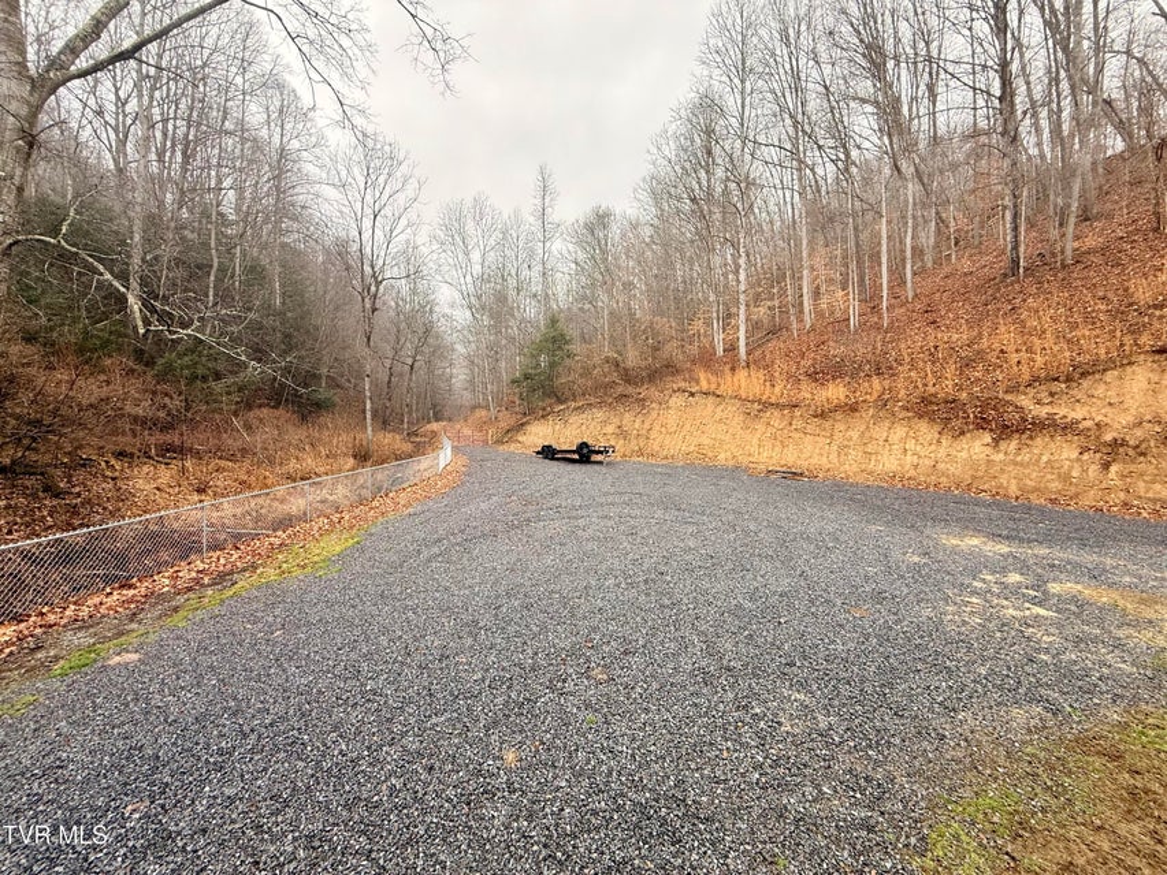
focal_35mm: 14
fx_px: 472
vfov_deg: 85.7
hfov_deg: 102.1
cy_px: 438
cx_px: 584
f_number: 2.2
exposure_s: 1/99
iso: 80
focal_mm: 2.22
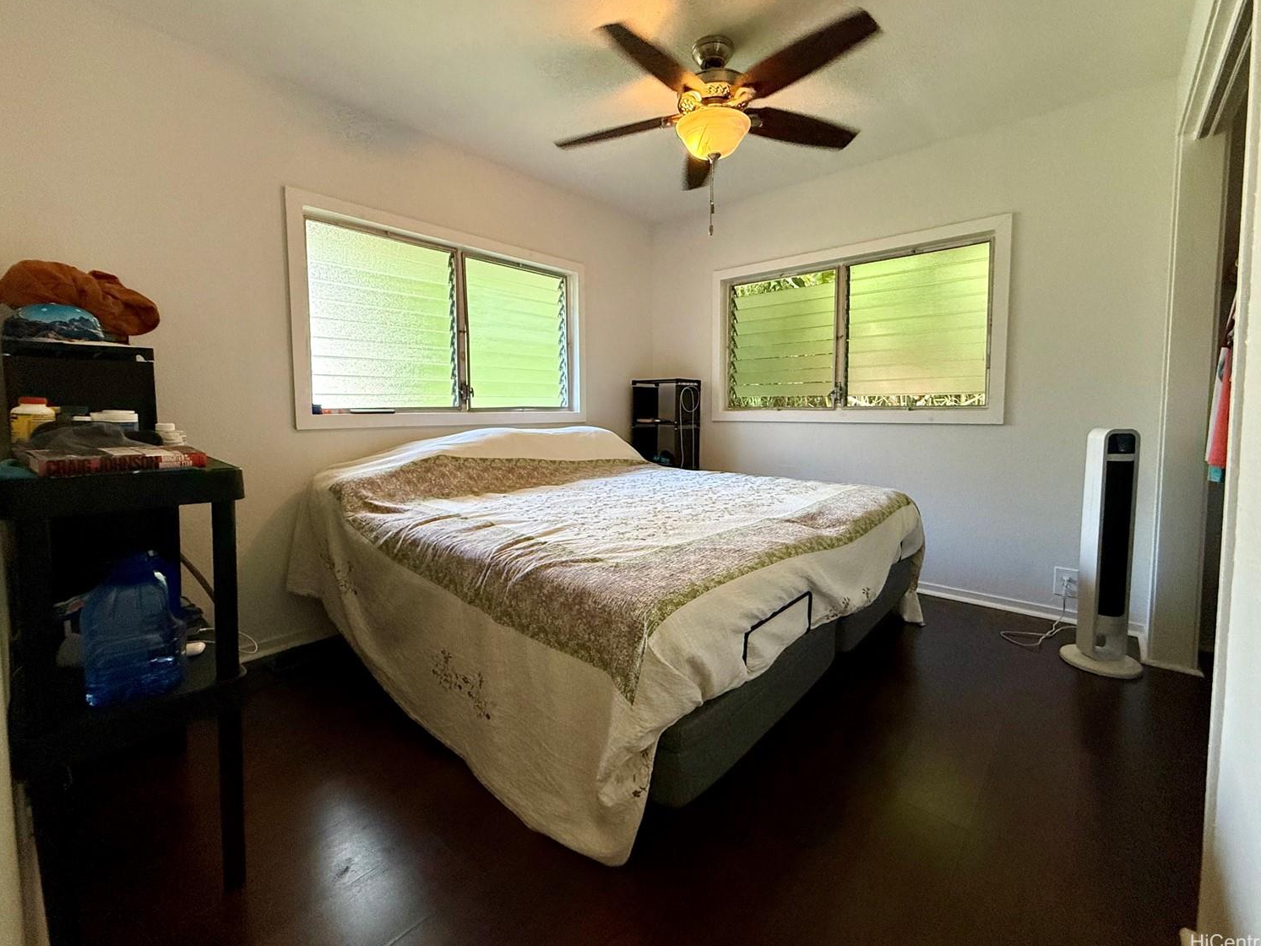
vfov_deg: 81.7
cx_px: 639
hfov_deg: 98.2
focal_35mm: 15
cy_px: 443
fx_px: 546
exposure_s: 1/72
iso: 320
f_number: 2.2
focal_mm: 2.22
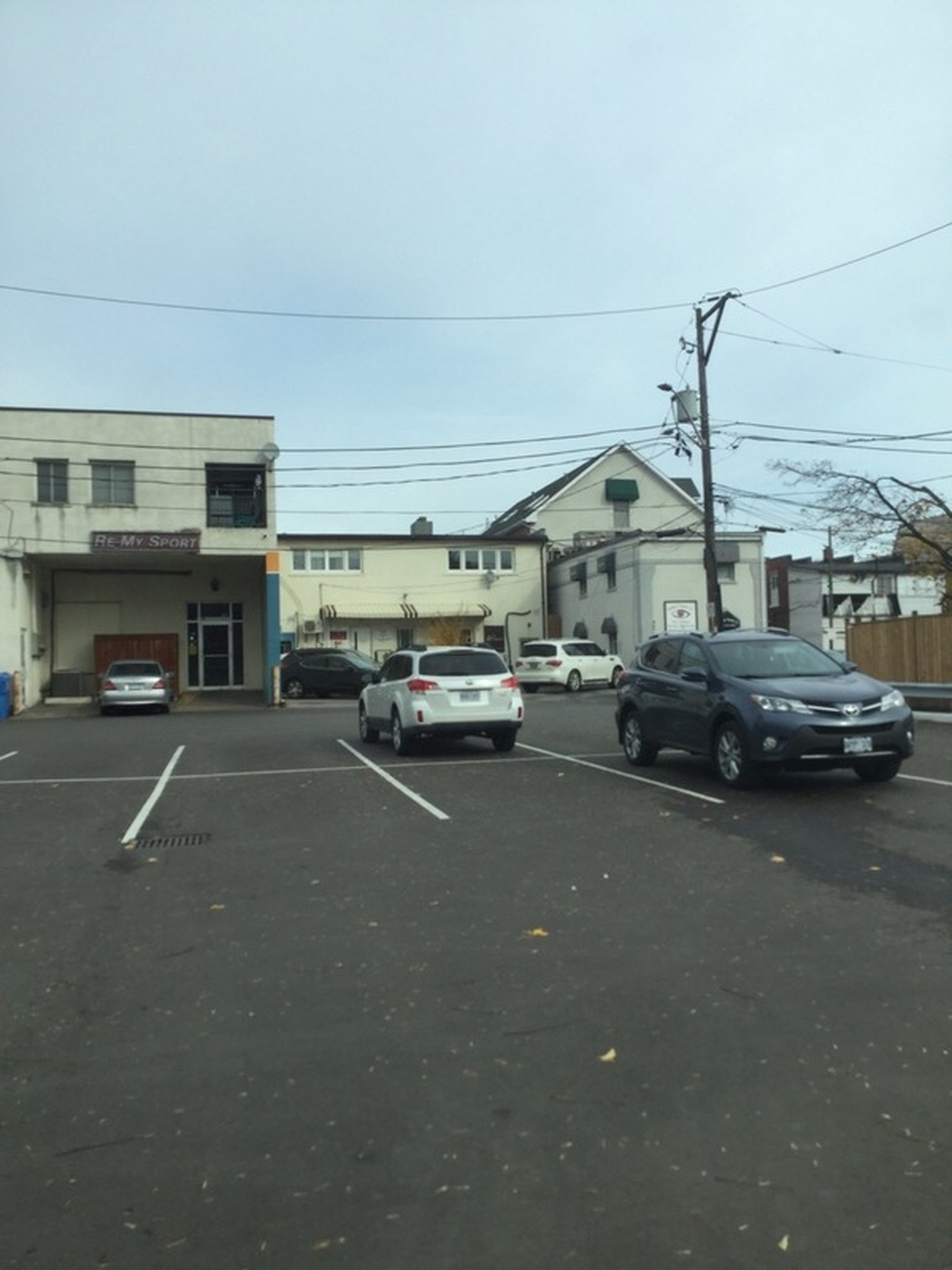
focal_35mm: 31
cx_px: 476
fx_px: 1137
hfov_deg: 45.4
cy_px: 635
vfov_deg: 58.4
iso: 25
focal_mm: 3.3
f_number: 2.4
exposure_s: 1/617
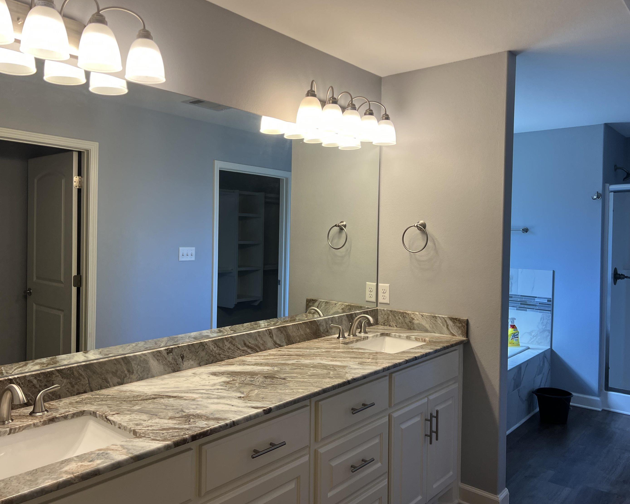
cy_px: 252
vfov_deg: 51.5
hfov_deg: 62.2
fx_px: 522
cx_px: 301
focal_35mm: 28
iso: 50
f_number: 1.5
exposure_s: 1/120
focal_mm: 5.7
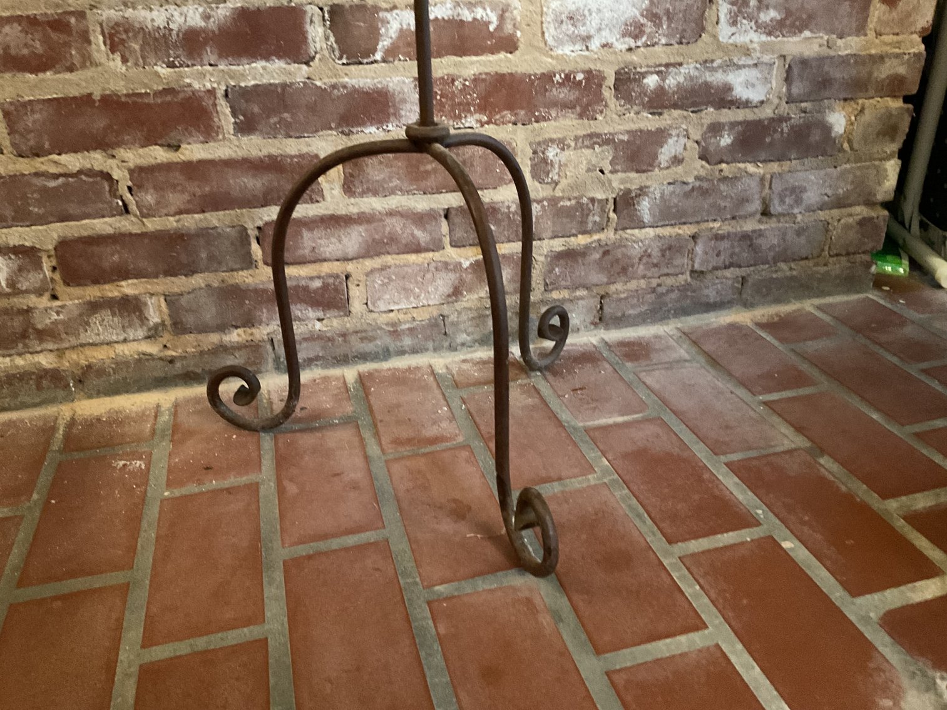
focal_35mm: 29
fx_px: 793
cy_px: 355
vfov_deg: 48.2
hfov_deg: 61.7
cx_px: 474
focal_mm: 3
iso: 500
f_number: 1.8
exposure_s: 1/24
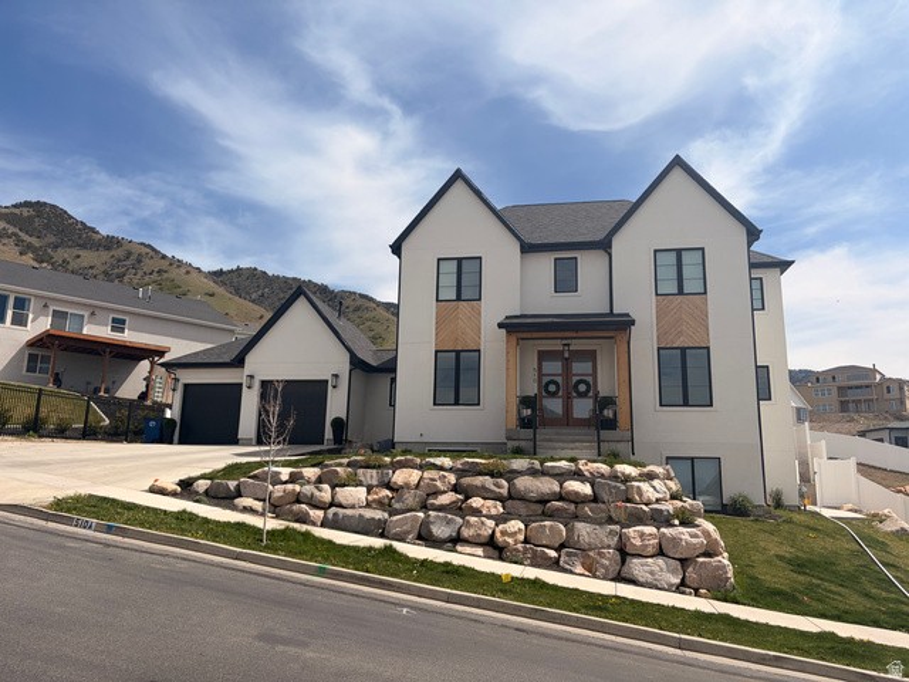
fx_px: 683
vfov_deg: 53.1
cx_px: 454
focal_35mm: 26
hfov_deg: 67.3
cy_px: 341
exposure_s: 1/6993
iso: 64
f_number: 1.6
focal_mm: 5.96
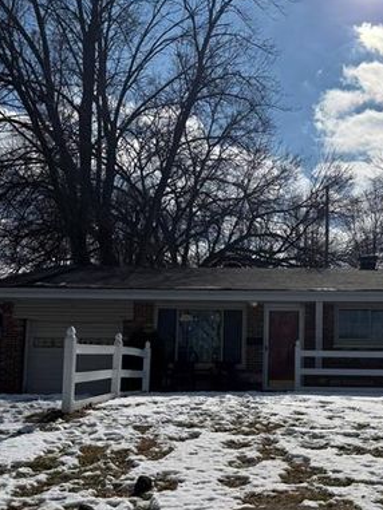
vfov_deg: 43.7
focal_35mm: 42
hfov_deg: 33.3
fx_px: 619
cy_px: 366
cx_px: 309
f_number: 1.78
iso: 50
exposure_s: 1/14286
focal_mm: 6.76
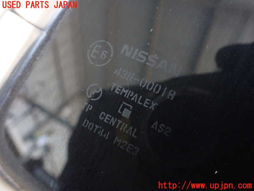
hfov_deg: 60.0
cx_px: 127
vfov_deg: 46.8
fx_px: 220
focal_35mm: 30
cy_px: 96
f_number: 2.3
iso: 800
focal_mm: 5.4
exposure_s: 1/50
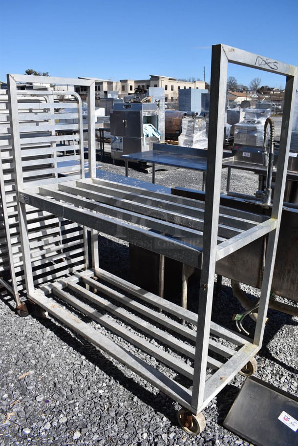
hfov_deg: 48.0
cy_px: 223
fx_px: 335
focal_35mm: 27
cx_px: 149
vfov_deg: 67.3
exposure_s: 1/640
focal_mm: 18
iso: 200
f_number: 9
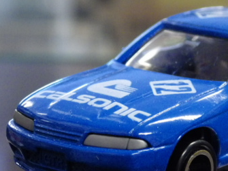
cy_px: 121
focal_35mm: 254
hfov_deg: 7.8
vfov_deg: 5.8
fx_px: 1672
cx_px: 195
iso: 1000
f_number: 5
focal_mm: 23.8
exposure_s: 1/30
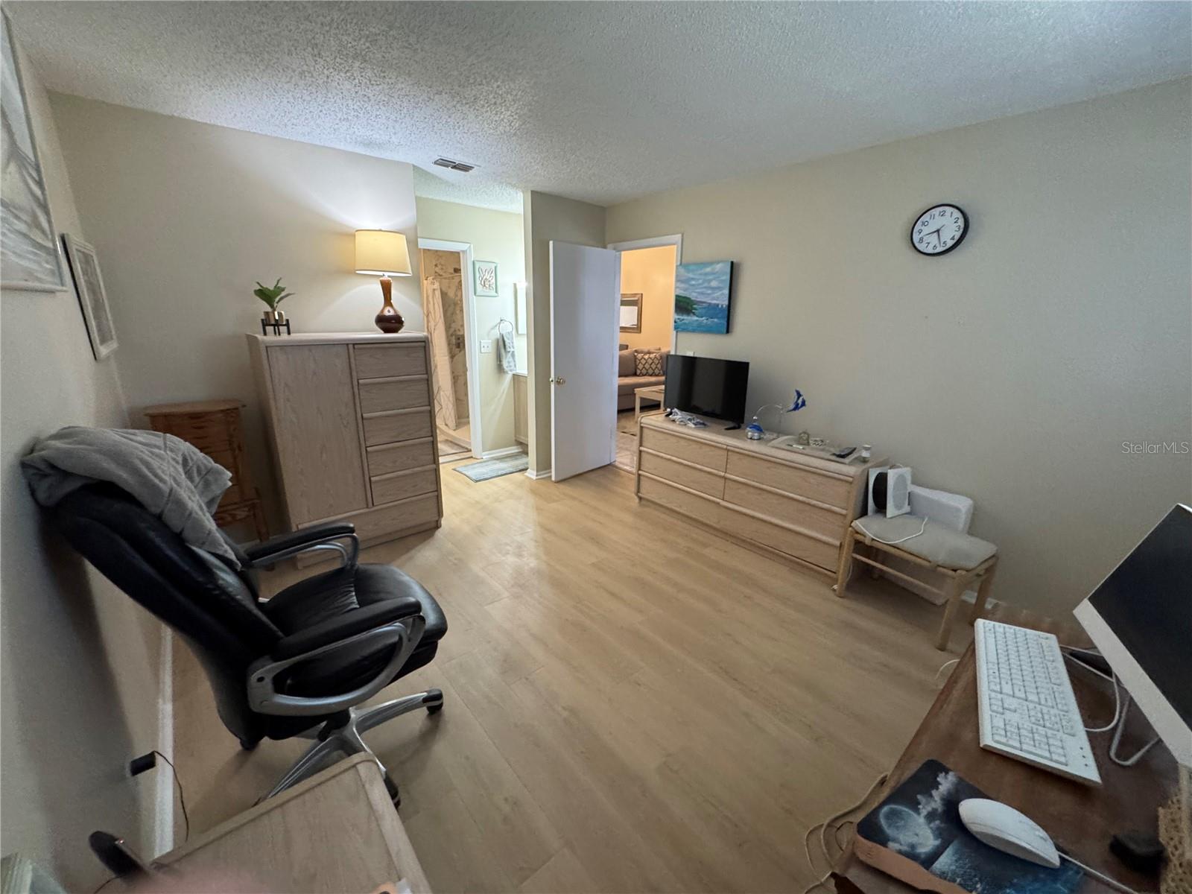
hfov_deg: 102.1
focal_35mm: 14
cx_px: 596
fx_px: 482
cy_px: 447
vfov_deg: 85.7
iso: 500
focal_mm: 2.22
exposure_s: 1/60
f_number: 2.2
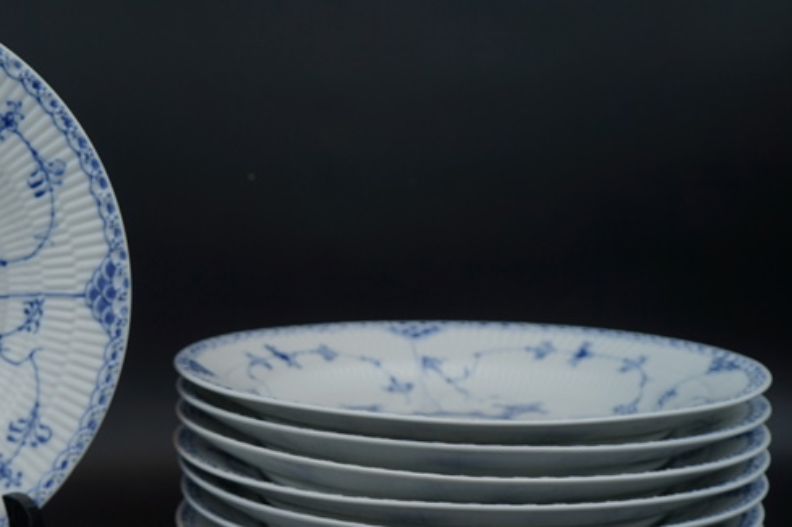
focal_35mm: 68
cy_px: 333
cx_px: 137
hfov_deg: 28.9
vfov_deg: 19.9
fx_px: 1495
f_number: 4.5
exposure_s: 1/320
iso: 100
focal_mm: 37
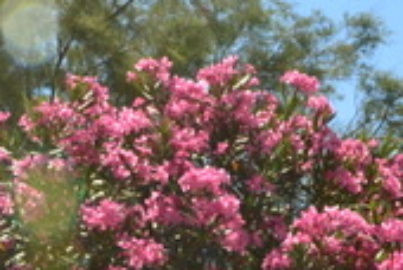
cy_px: 365
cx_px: 71
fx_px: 1581
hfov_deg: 14.4
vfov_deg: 9.6
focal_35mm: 141
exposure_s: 1/320
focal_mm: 20
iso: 400
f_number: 10
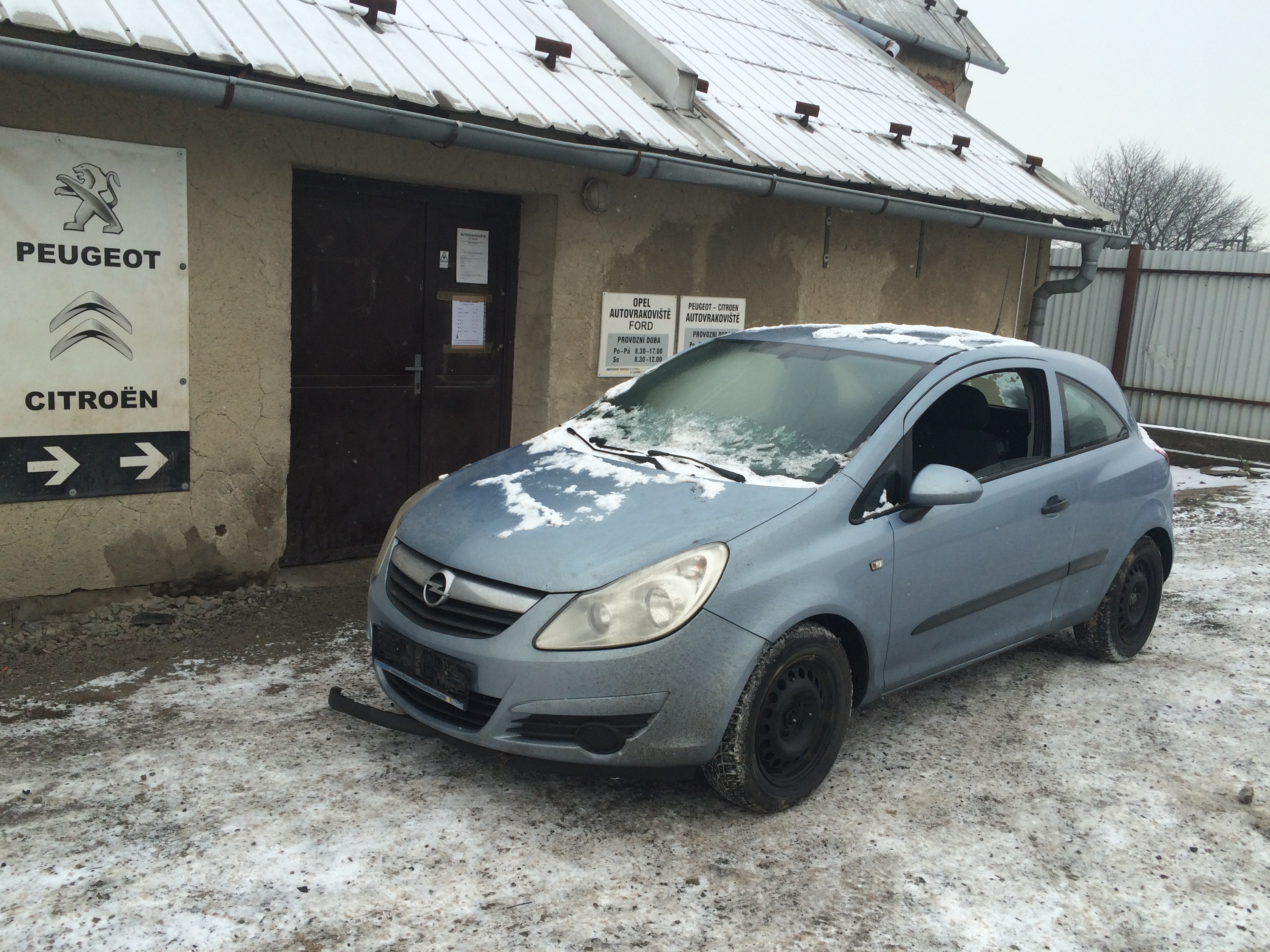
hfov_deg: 60.0
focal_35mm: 30
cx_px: 647
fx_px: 1101
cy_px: 482
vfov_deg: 46.8
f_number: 2.2
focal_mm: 4.15
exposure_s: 1/500
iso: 32
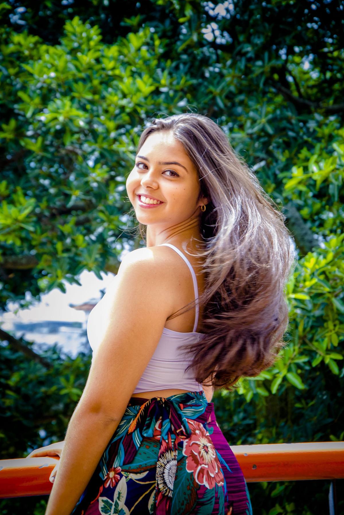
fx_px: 1626
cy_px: 257
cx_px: 172
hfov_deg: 12.1
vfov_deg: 18.0
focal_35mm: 114
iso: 800
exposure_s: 1/200
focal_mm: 75
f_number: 7.1
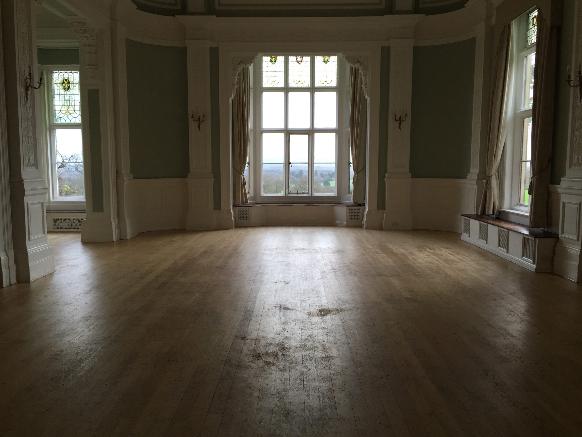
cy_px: 218
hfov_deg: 61.7
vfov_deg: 48.2
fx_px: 488
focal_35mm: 29
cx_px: 291
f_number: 2.2
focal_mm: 4.15
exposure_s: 1/120
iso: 50
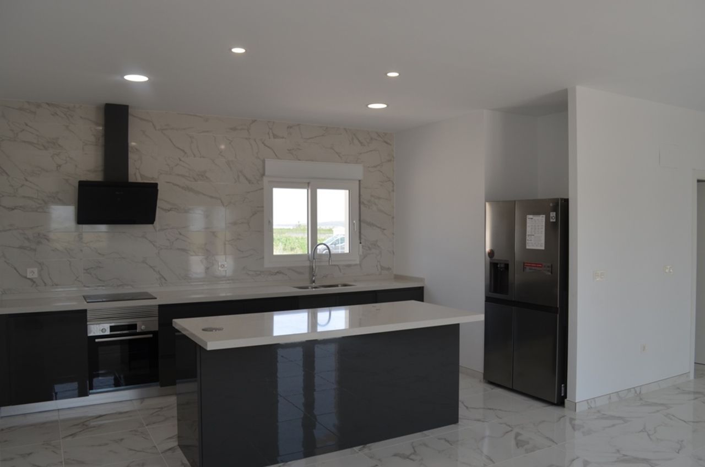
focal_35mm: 27
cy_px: 234
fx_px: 528
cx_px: 352
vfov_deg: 47.7
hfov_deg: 67.5
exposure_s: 1/160
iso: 200
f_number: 6.3
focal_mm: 18
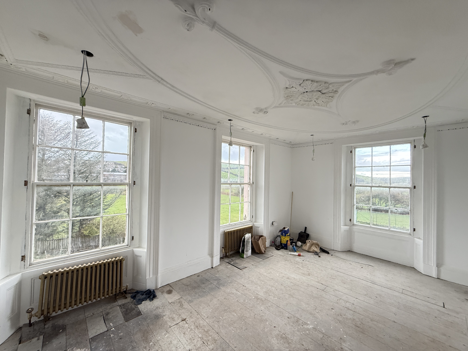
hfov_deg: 102.1
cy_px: 176
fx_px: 189
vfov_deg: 85.7
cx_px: 234
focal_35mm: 14
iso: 320
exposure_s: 1/87
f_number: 2.2
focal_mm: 2.22
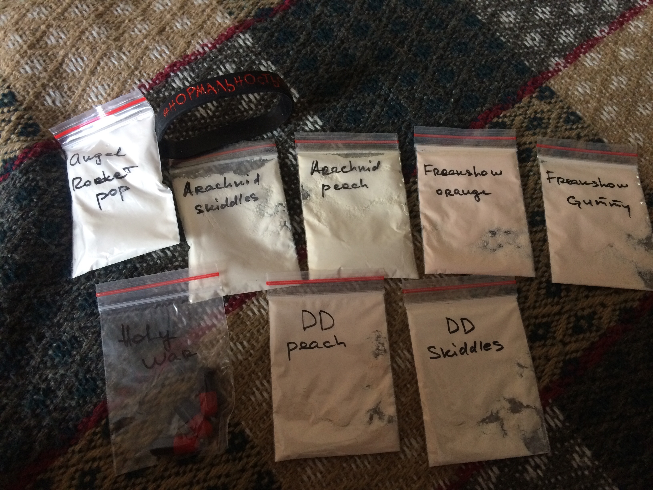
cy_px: 245
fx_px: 547
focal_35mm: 29
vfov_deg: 48.2
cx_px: 326
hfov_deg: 61.7
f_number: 2.2
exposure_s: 1/33
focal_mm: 4.15
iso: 160
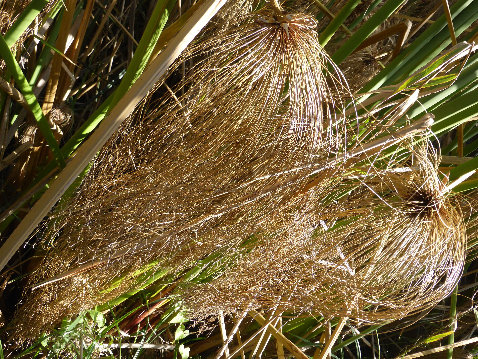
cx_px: 239
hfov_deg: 41.2
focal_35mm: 46
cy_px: 180
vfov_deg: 31.5
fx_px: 635
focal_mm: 7.9
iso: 160
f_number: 4.1
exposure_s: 1/250
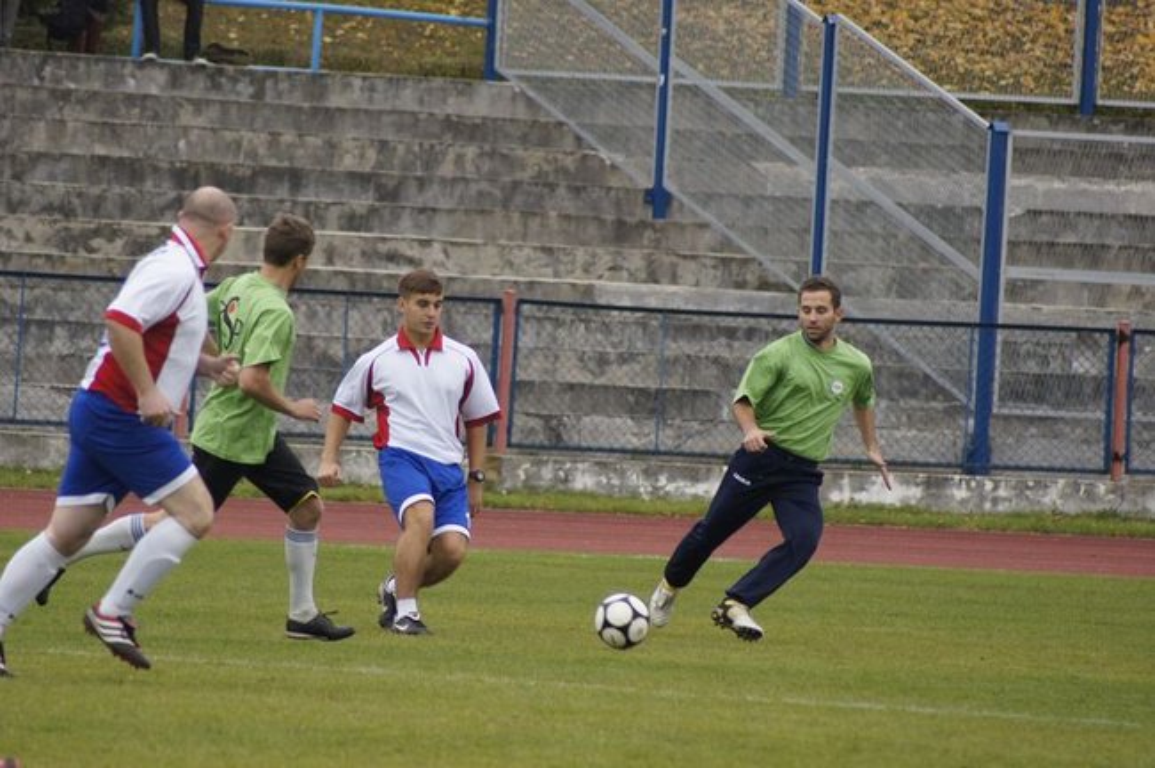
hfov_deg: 5.5
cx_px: 578
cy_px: 384
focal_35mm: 375
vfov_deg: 3.7
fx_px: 12019
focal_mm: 250
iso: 1600
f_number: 6.3
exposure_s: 1/1250
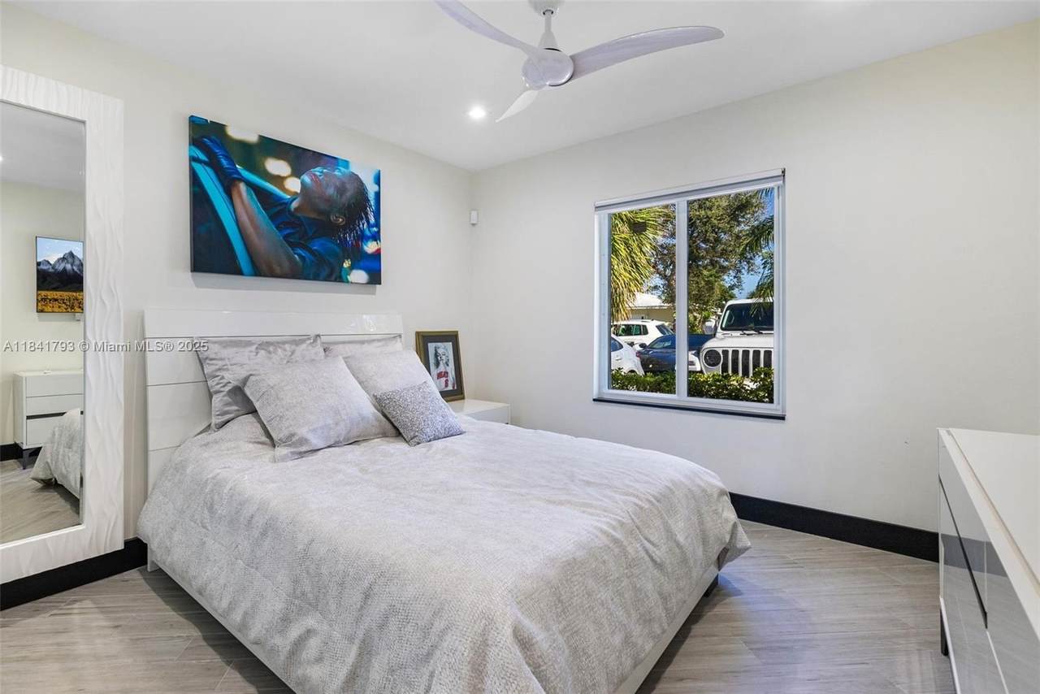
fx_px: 433
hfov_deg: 100.4
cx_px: 520
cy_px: 347
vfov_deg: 77.4
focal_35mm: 15
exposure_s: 1/30
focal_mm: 15
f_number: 8
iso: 640
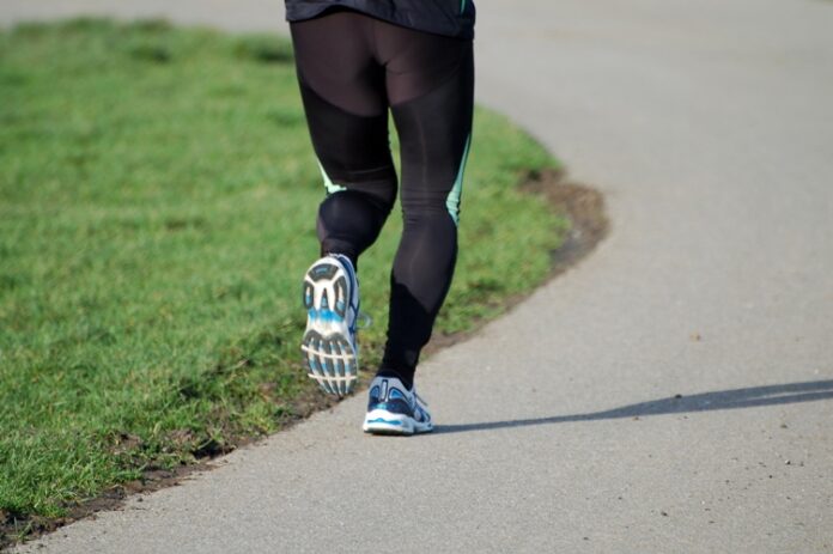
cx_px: 416
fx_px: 10405
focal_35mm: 450
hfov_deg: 4.6
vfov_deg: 3.1
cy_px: 277
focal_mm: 300
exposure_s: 1/500
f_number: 5.6
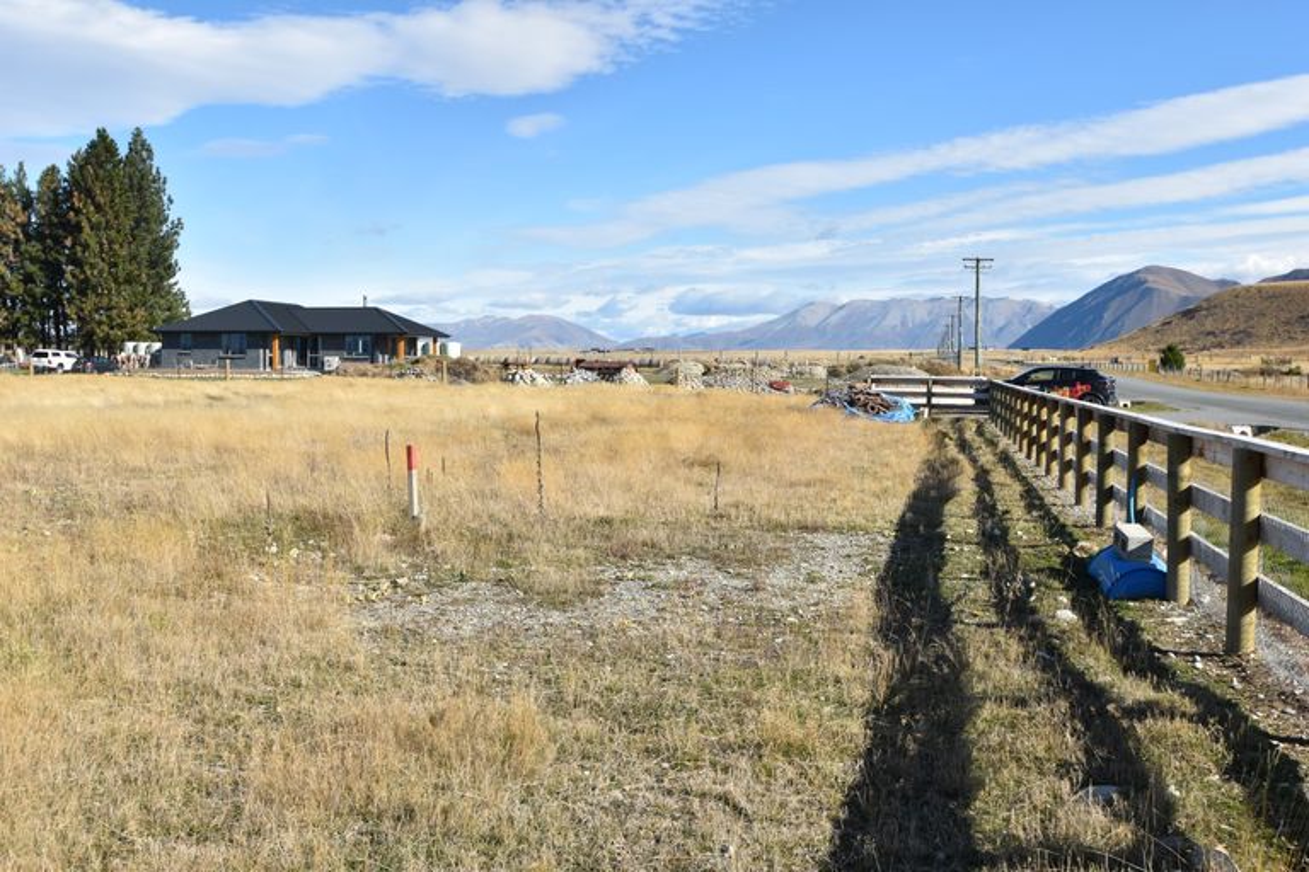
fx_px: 1309
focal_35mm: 36
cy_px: 436
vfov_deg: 36.9
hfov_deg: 53.1
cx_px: 654
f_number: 10
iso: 200
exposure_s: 1/400
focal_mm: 24
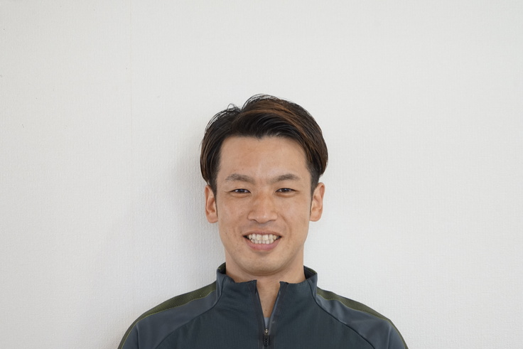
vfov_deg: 13.6
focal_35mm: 101
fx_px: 1467
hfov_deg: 20.2
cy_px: 174
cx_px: 262
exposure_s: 1/30
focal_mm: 101
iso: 1600
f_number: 5.6
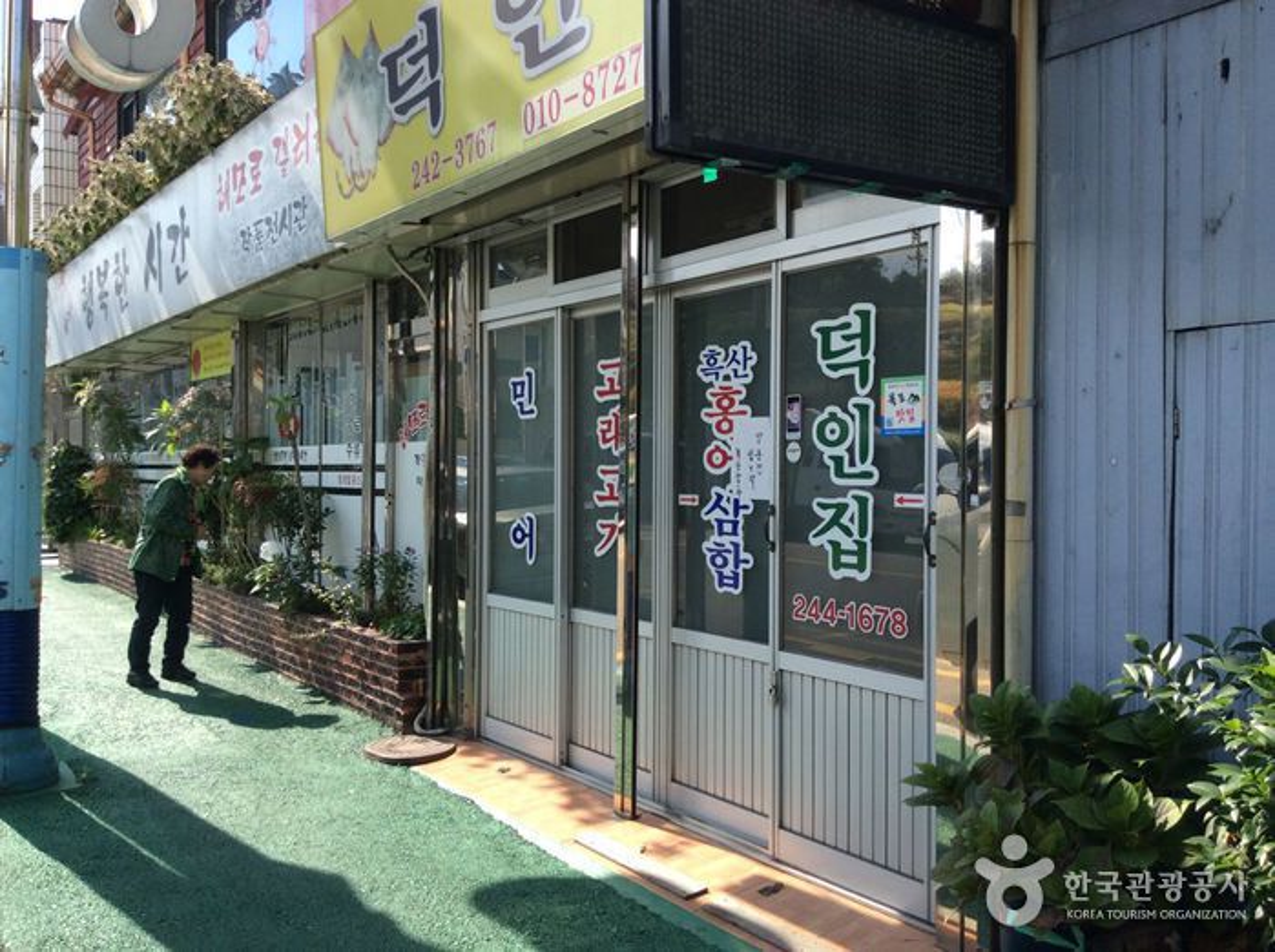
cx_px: 638
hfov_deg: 55.4
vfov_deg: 42.8
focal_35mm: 33
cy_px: 476
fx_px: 1214
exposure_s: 1/697
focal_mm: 3.3
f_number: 2.4
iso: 32
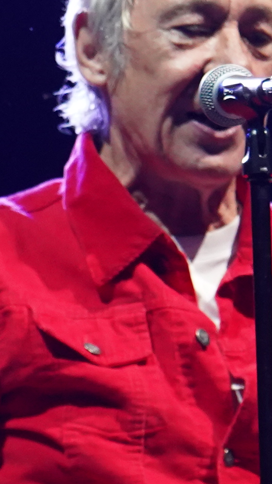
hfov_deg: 1.9
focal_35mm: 641
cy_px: 469
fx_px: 8223
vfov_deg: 3.4
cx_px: 239
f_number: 4
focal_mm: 105
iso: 2500
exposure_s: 1/160
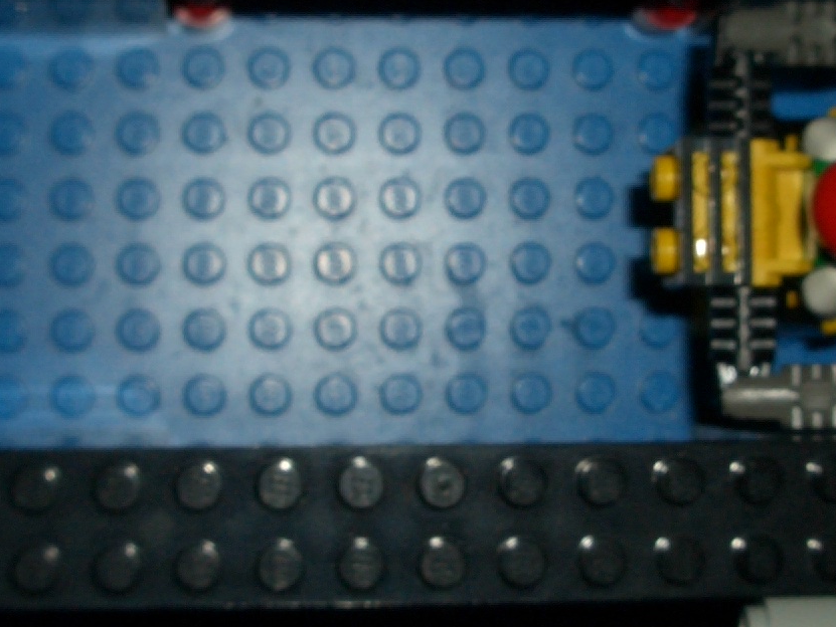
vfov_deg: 15.3
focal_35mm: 97
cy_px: 280
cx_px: 449
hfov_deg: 20.2
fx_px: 2344
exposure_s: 1/60
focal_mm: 5.8
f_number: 4.3
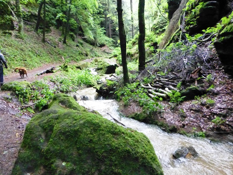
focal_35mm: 25
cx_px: 117
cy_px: 88
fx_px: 168
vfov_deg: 54.9
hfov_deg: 69.4
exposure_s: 1/60
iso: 2000
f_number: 3.3
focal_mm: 4.3
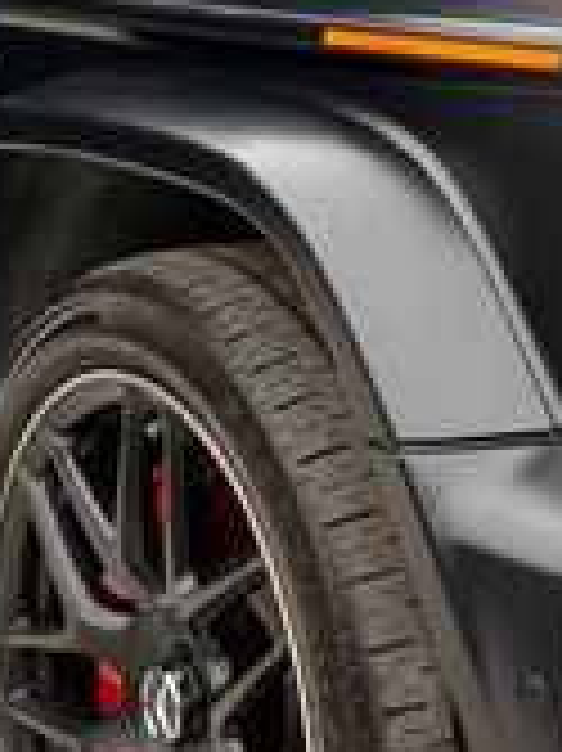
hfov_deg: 15.5
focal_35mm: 92
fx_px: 1994
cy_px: 198
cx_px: 656
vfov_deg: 21.2
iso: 100
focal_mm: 6.76
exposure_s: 1/528
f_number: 1.78
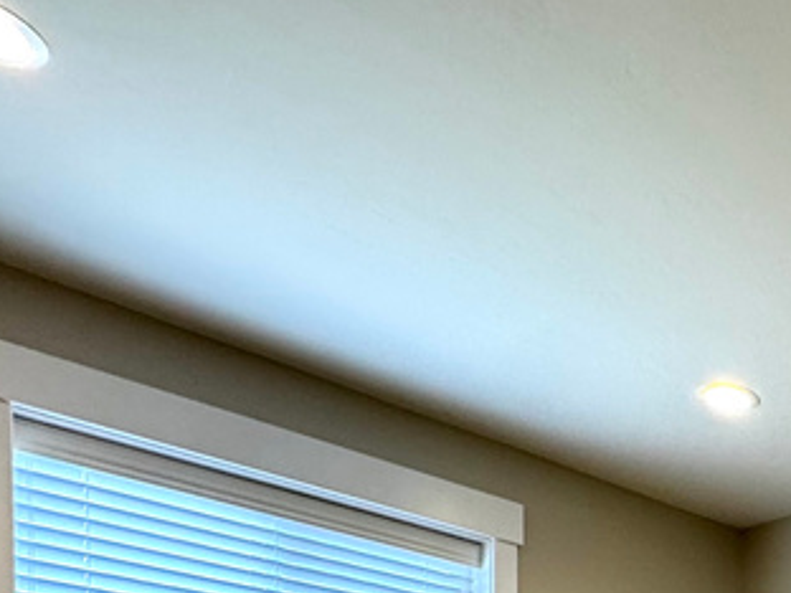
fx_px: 1051
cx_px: 996
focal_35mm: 46
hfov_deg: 32.4
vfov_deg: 24.2
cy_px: 905
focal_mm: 2.22
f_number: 2.2
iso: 200
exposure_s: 1/120
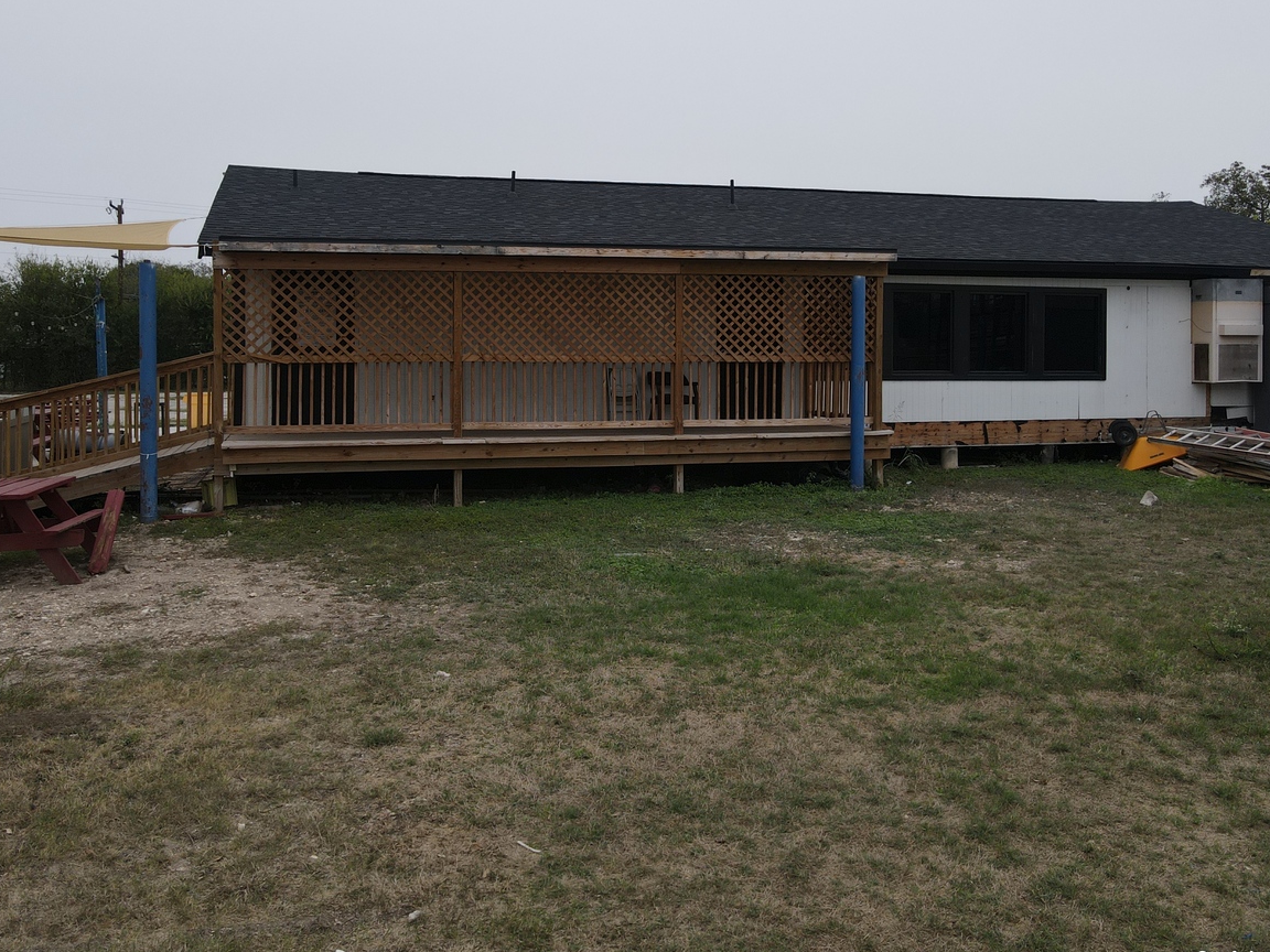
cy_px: 370
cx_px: 643
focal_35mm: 30
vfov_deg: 46.5
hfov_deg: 60.0
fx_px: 1101
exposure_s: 1/320
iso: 100
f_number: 2.8
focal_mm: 4.5
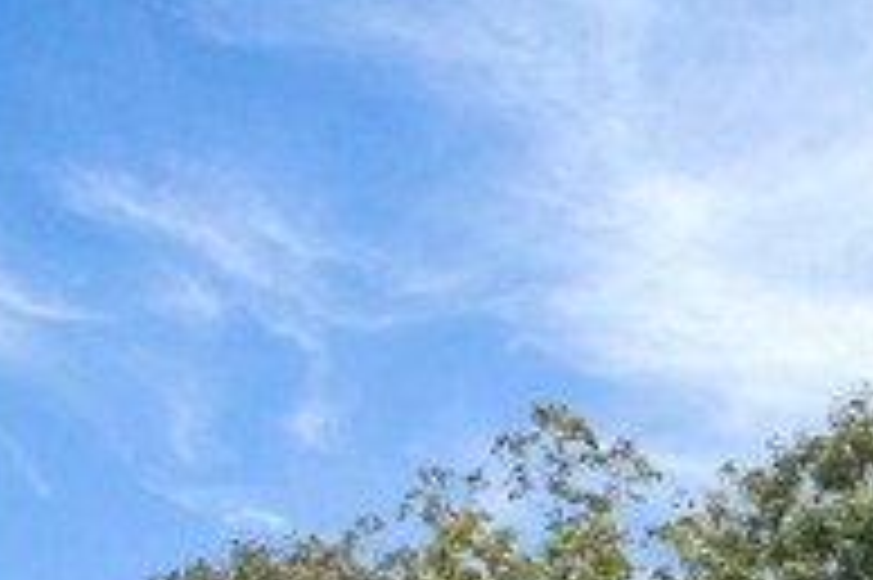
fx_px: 3804
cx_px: 2401
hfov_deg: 10.4
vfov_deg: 8.2
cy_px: 1254
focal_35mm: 157
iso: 400
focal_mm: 28
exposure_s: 1/500
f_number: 8
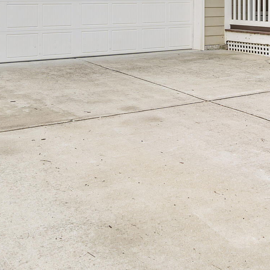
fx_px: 477
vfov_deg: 27.5
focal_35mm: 54
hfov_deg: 31.6
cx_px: 149
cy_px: -60
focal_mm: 16
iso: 160
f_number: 10
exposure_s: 1/30
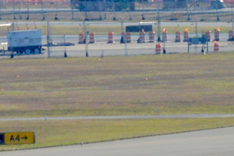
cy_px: -165
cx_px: 110
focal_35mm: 2533
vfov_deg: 0.5
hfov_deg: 0.8
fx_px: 16472
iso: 160
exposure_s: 1/1250
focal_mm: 224
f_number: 5.6
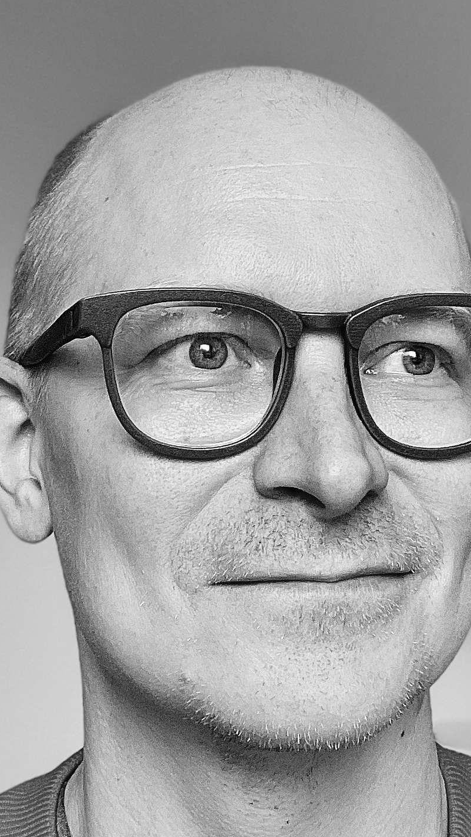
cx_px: 271
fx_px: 733
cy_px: 421
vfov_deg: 59.5
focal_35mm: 33
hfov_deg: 35.6
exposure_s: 1/82
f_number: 2.2
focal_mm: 2.71
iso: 100
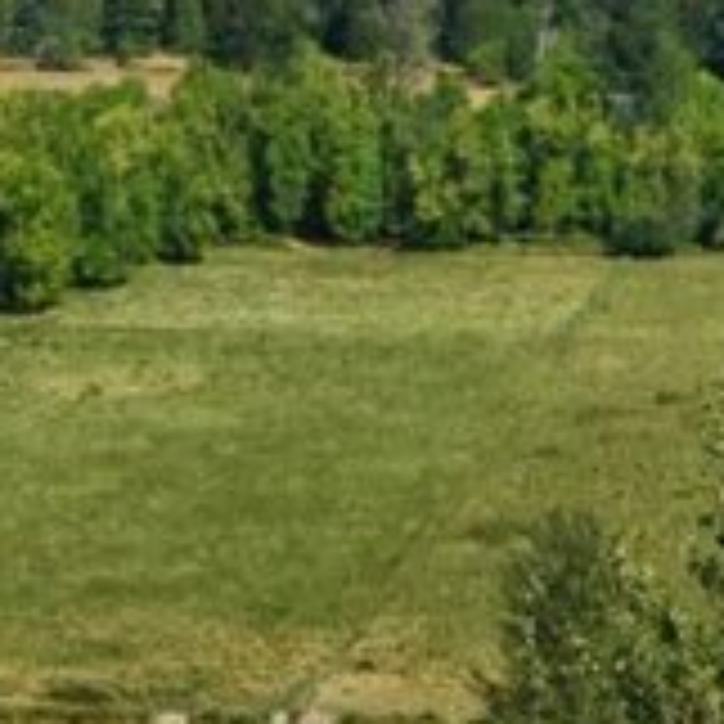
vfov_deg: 9.8
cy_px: -27
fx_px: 4188
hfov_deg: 9.9
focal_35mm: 177
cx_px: 252
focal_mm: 24
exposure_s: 1/250
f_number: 16
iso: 200
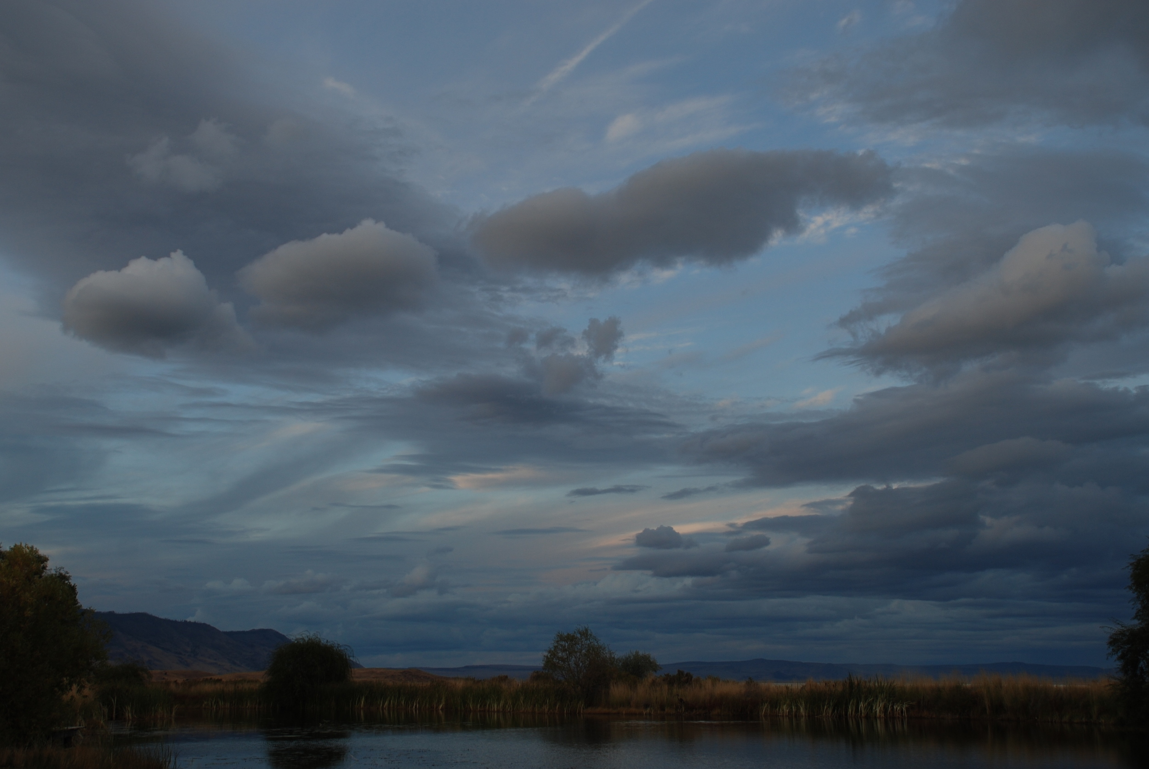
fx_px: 1342
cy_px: 384
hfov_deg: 46.4
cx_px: 574
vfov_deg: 32.0
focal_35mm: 42
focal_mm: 28
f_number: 6.3
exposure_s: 1/60
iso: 100
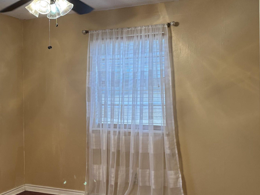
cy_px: 95
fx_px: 368
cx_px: 64
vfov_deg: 29.7
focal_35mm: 49
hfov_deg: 37.9
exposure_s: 1/60
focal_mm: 6.76
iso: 160
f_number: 1.78
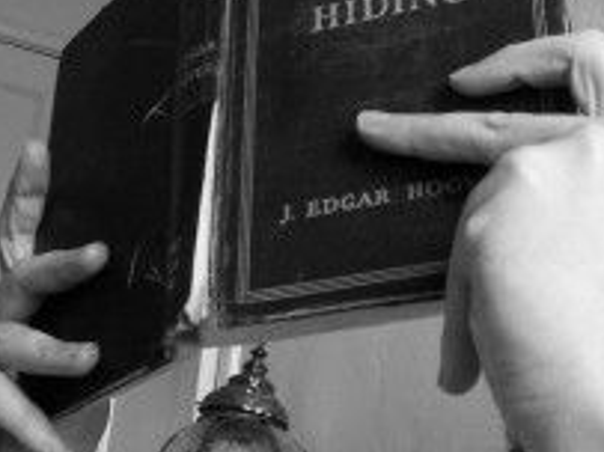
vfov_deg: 20.0
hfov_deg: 26.3
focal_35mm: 73
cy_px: 116
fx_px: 1273
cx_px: 461
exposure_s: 1/15
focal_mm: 5.6
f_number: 2.8
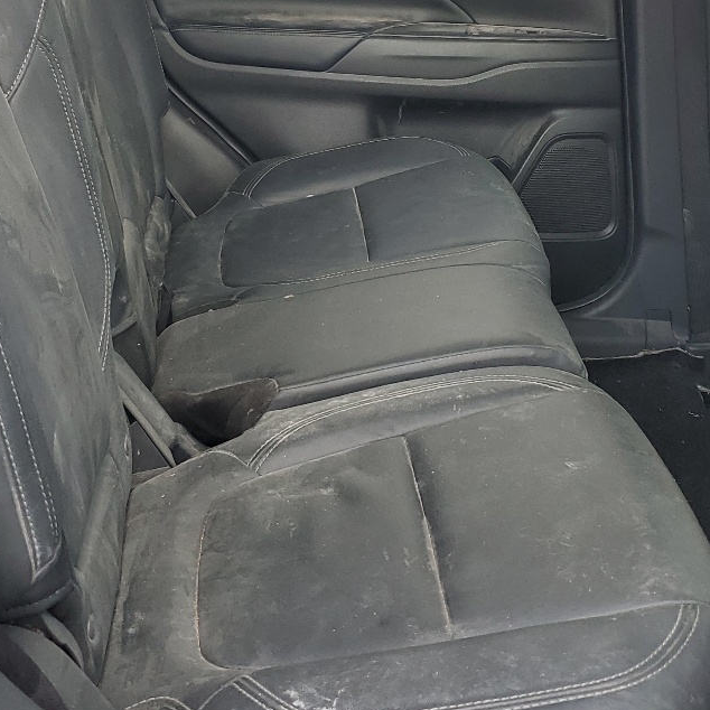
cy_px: 179
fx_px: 1346
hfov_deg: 29.4
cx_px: 468
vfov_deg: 29.1
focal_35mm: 58
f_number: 1.5
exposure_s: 1/196
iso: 50
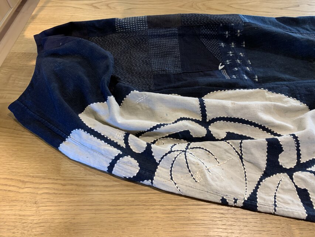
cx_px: 158
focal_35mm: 26
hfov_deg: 67.3
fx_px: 237
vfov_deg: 53.1
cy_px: 118
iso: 200
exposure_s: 1/60
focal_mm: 4.25
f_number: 1.8
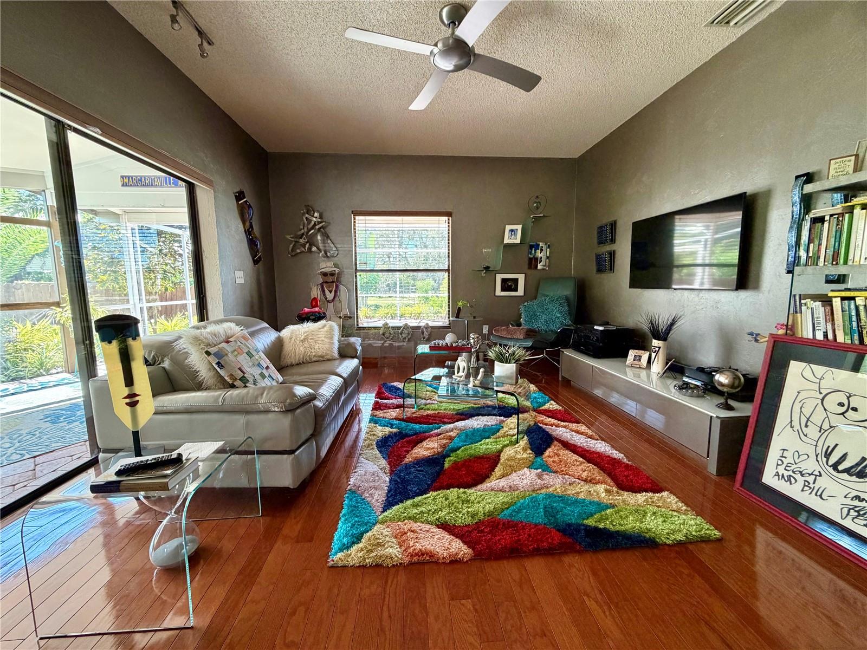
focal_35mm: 14
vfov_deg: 85.7
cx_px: 434
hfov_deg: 102.1
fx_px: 351
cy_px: 325
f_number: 2.2
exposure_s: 1/93
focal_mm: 2.22
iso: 320
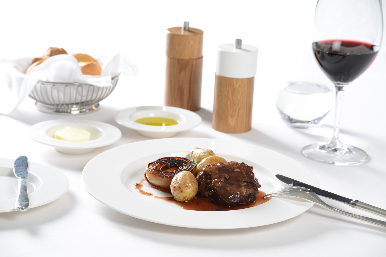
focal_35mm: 102
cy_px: 128
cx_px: 193
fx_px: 1094
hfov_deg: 20.0
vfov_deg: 13.4
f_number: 9
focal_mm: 102
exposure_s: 1/125
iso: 100
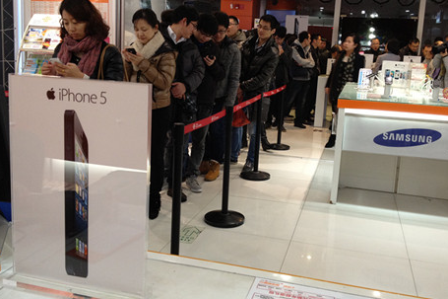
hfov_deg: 48.4
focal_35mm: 40
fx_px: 498
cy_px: 121
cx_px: 241
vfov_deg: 33.3
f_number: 2.4
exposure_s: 1/20
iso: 125
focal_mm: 4.28
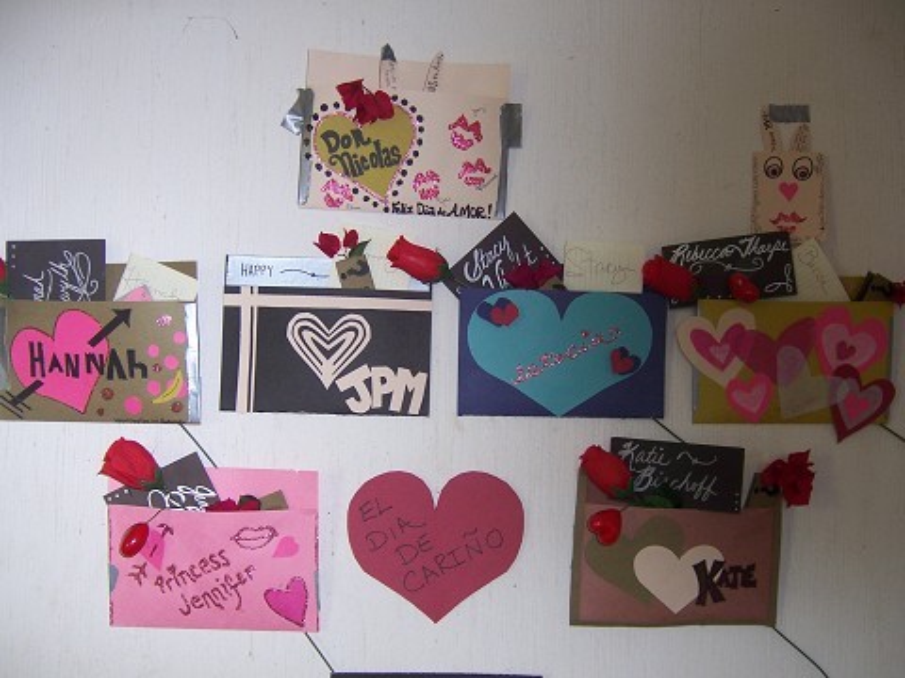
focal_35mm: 36
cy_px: 339
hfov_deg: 51.4
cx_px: 452
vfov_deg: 39.7
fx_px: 941
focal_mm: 6.2
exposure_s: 1/60
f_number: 2.8
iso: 80
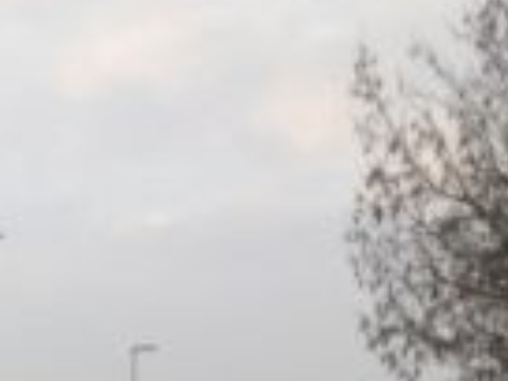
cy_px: 915
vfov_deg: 8.1
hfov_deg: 10.7
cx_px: -501
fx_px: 2480
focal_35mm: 169
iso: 25
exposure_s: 1/120
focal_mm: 3.3
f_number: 2.4
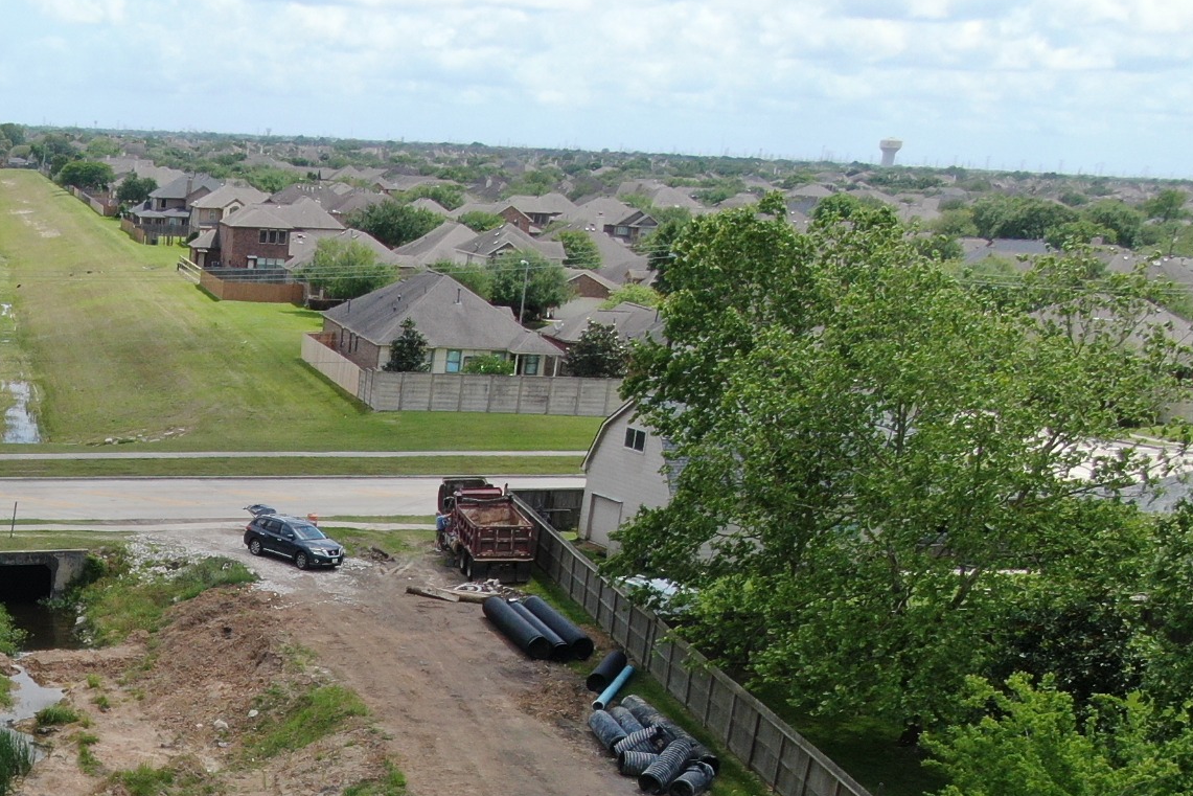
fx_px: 1856
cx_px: -33
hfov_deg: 32.4
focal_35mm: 56
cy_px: 815
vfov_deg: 23.1
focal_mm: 4.39
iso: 100
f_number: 2.8
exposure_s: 1/1250
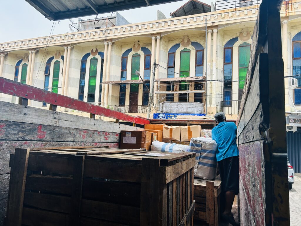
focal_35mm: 26
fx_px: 226
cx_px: 150
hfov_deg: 67.3
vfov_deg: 53.1
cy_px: 113
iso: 50
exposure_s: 1/1698
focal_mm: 5.7
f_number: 1.5
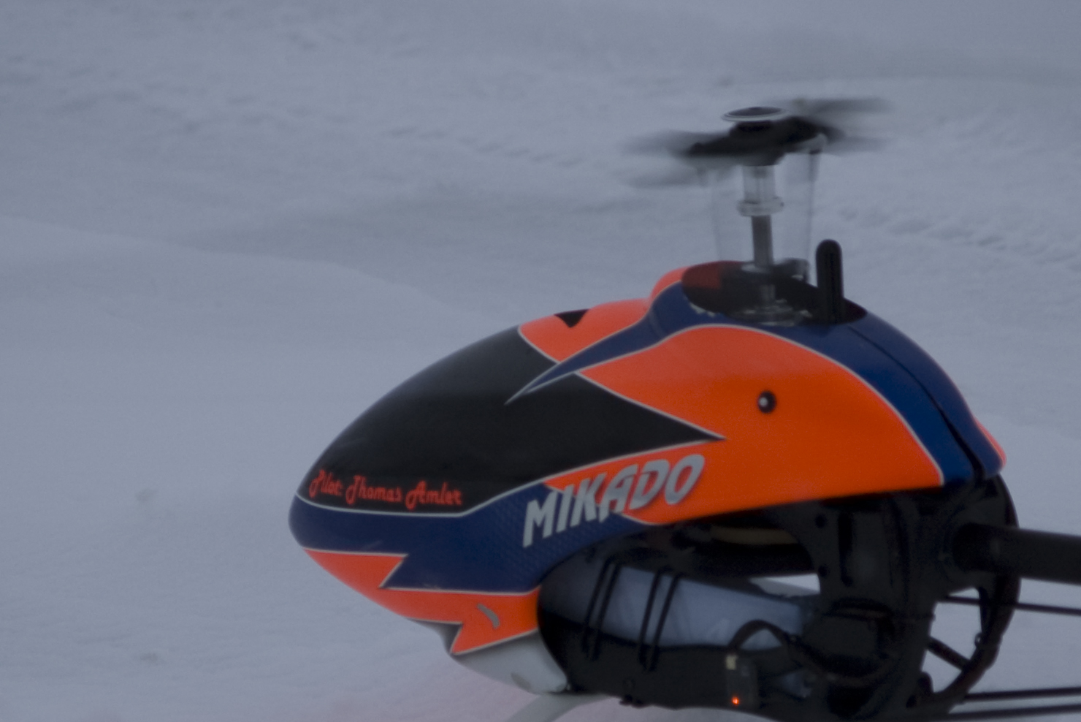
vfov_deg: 3.6
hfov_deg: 5.4
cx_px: 596
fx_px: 11445
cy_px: 601
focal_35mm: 381
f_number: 4.5
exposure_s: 1/160
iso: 200
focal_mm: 125
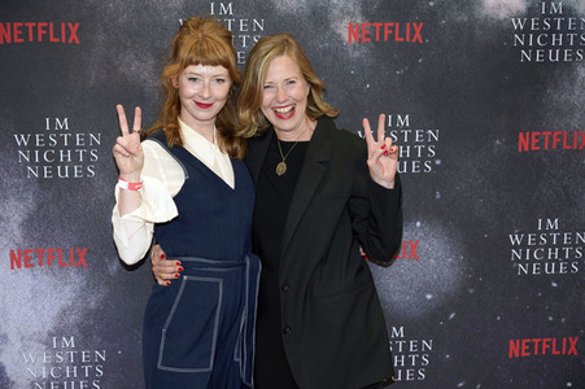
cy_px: 194
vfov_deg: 20.0
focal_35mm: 68
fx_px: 1104
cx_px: 292
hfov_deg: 29.7
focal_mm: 68
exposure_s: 1/200
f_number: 5.6
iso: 640
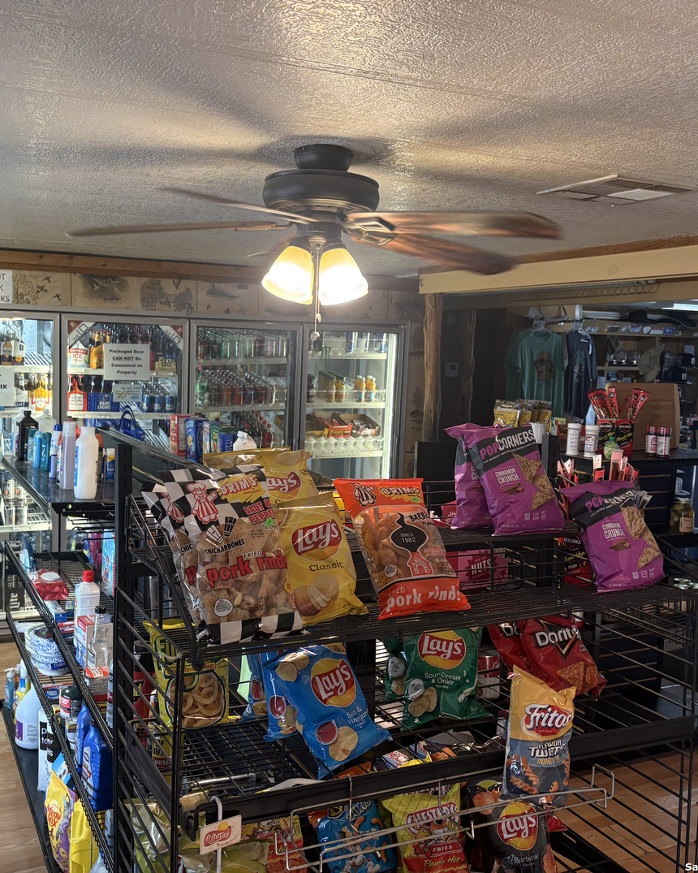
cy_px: 435
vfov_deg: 52.8
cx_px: 277
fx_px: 878
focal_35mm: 34
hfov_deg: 43.1
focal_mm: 5.96
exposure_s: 1/60
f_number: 1.6
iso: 160
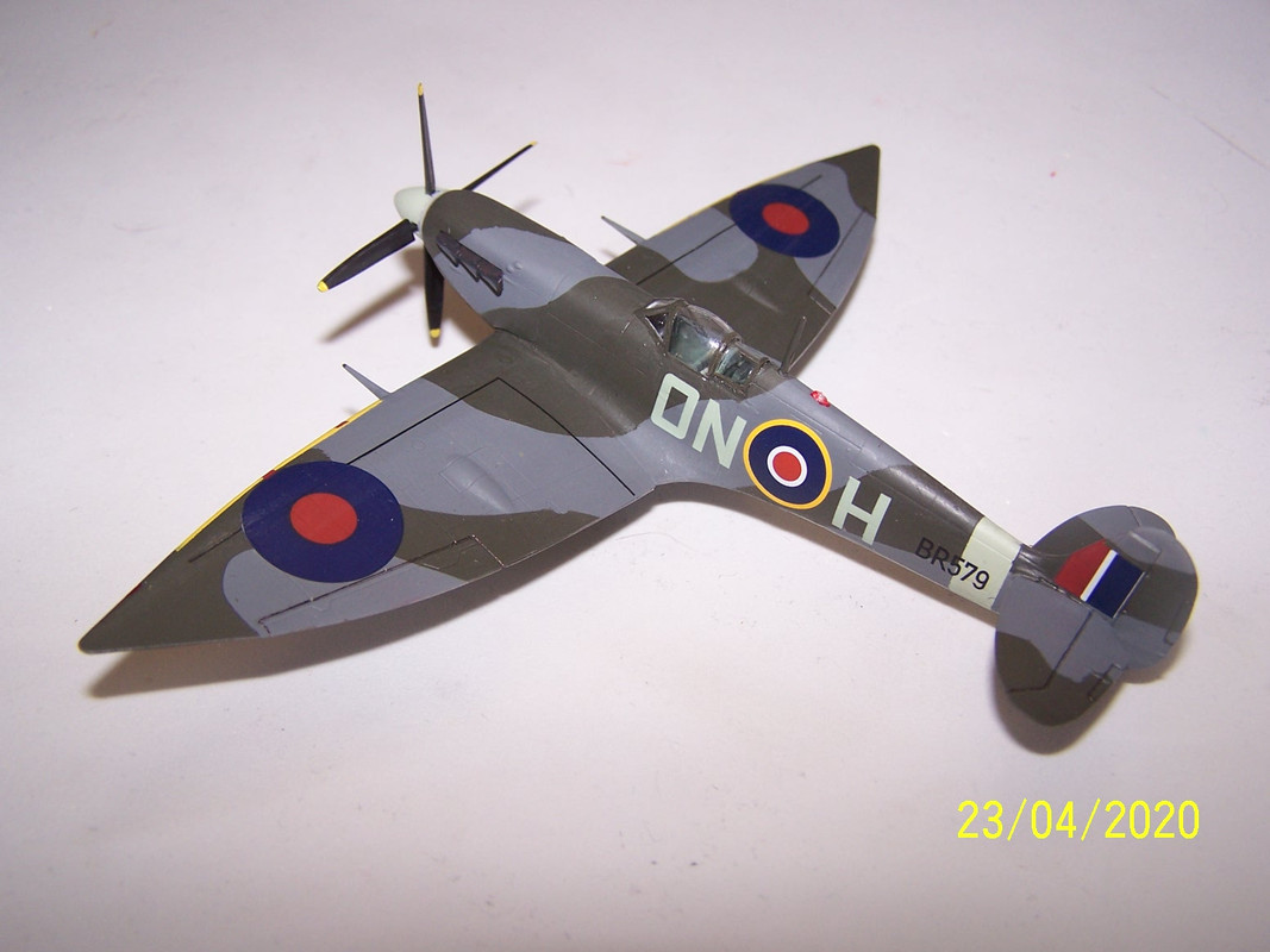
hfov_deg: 49.0
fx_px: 1394
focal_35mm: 38
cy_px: 476
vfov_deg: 37.7
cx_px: 635
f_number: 2.8
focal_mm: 6.3
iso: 80
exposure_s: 1/60
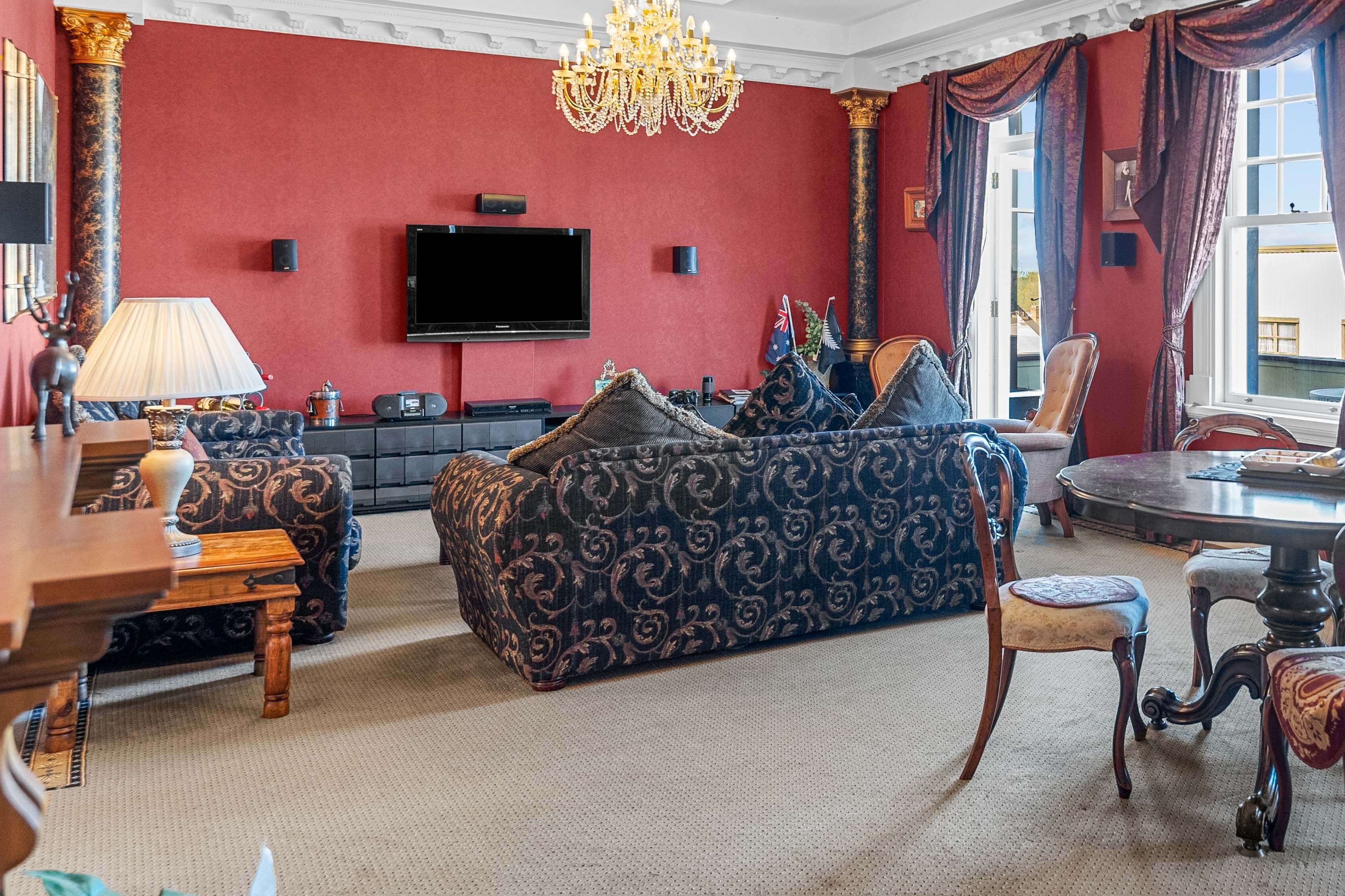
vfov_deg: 39.8
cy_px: 270
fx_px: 1215
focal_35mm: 33
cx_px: 1052
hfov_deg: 54.4
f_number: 3.5
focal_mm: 18.3
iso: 640
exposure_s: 1/15
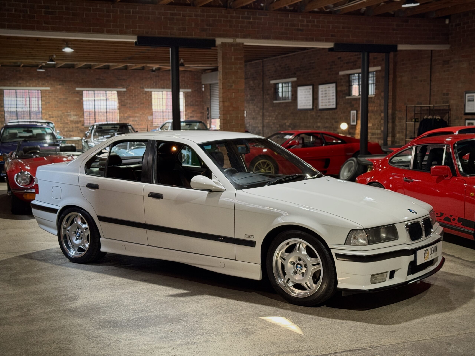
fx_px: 659
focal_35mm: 48
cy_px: 178
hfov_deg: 39.7
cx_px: 238
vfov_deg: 30.3
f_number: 1.78
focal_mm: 6.76
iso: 160
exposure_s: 1/50
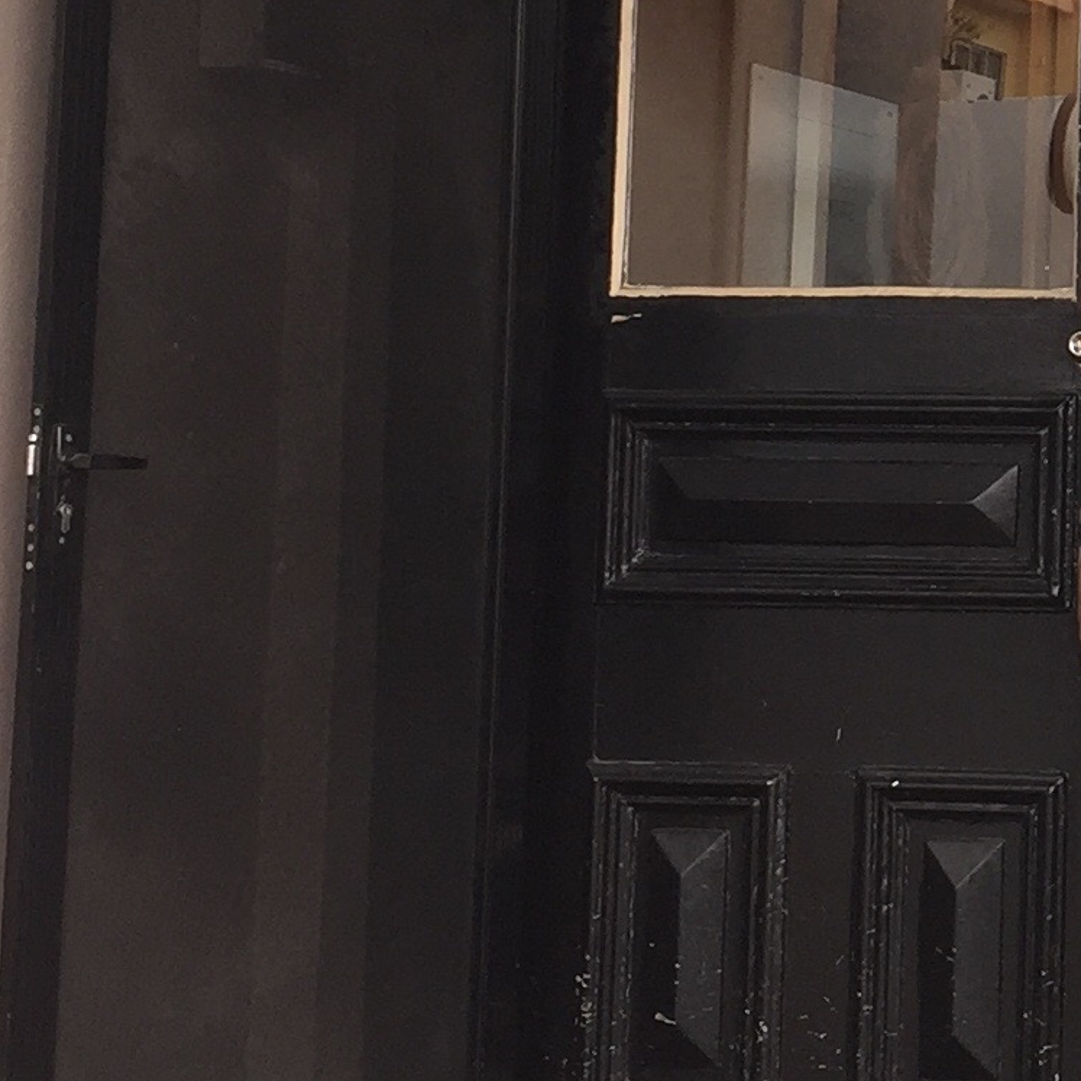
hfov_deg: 14.5
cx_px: 1605
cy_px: 149
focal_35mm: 112
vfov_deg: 15.4
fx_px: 3957
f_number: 2.2
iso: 32
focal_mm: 4.15
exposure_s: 1/134
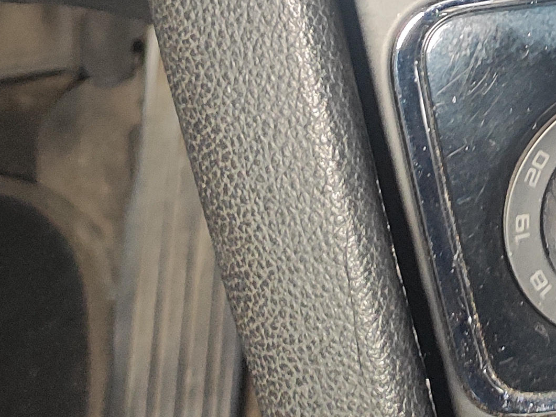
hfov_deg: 16.4
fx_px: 1751
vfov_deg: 11.9
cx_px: 852
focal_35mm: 109
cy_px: -463
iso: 372
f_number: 1.89
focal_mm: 5.43
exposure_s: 1/33
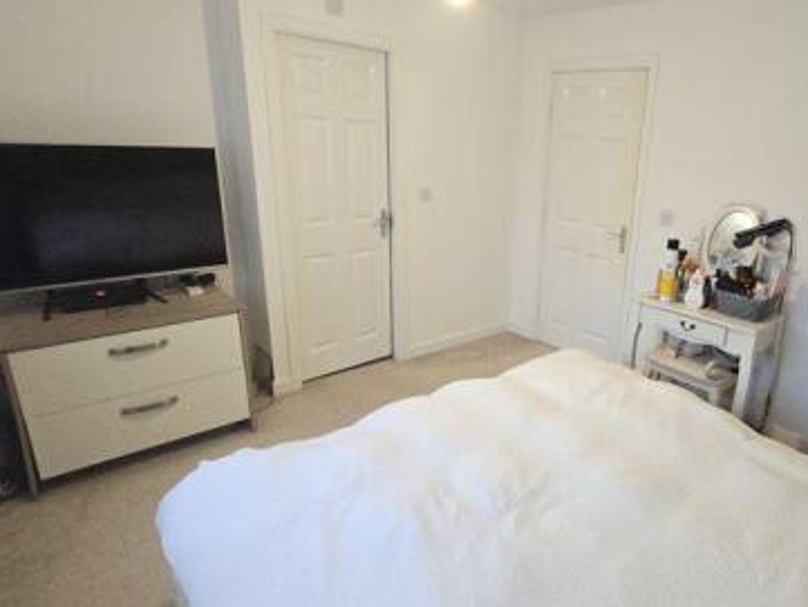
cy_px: 310
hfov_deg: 76.3
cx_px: 543
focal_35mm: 21
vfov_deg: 63.5
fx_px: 490
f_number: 2.2
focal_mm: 2.2
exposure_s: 1/60
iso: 400
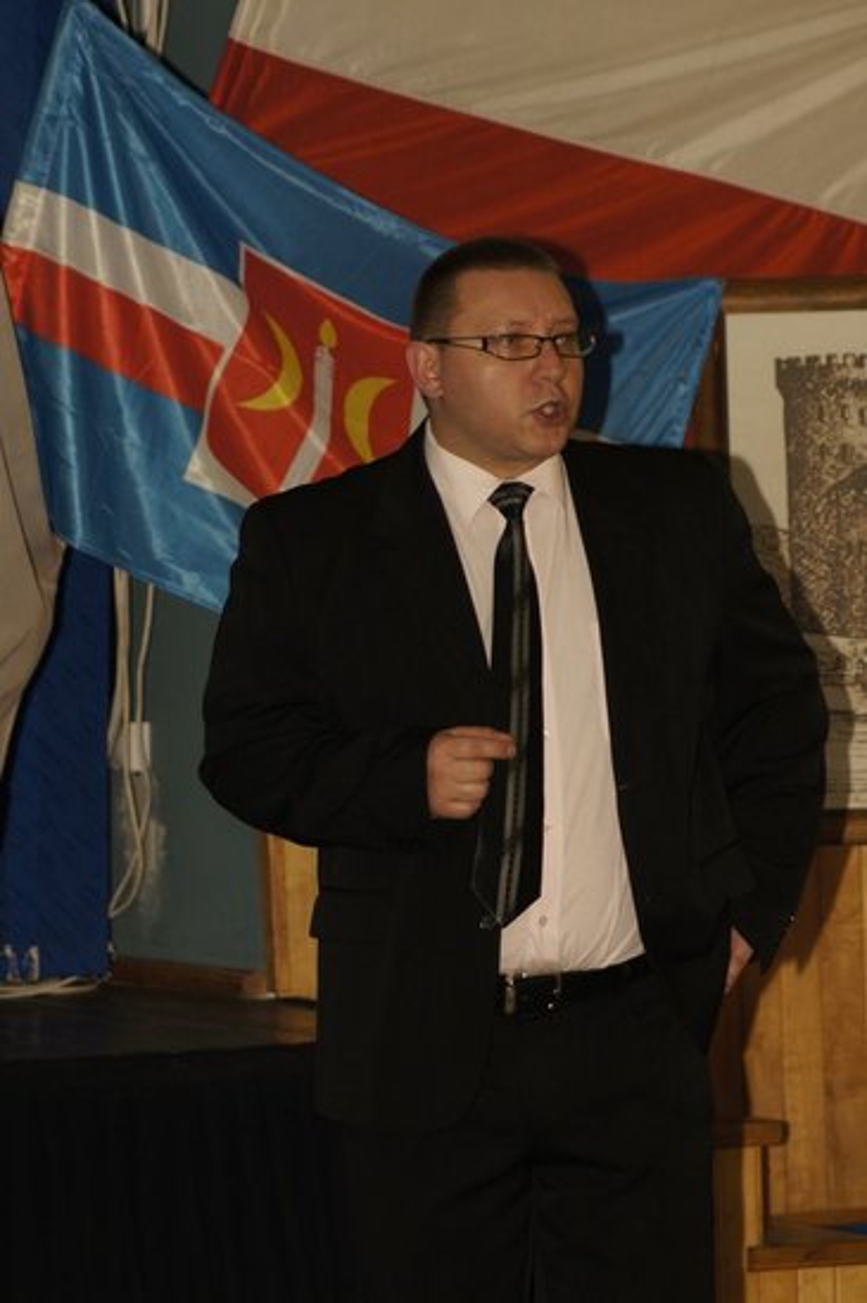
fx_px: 7600
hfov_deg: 6.5
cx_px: 434
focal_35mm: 210
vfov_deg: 9.8
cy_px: 652
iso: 800
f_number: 5.6
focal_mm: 140
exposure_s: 1/160
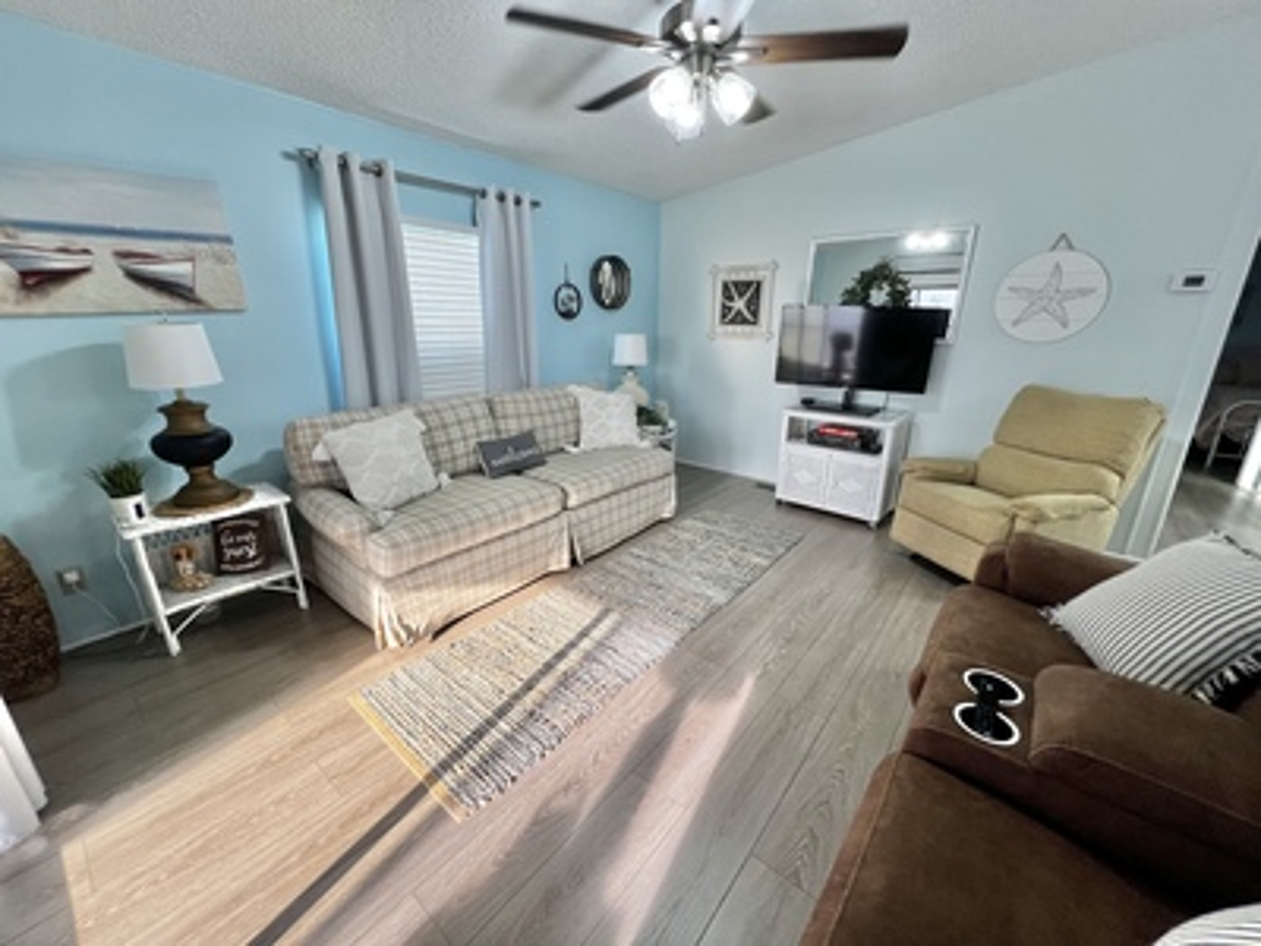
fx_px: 474
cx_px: 630
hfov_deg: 106.2
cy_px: 473
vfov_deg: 89.9
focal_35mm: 13
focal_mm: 1.57
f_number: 1.8
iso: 200
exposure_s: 1/120
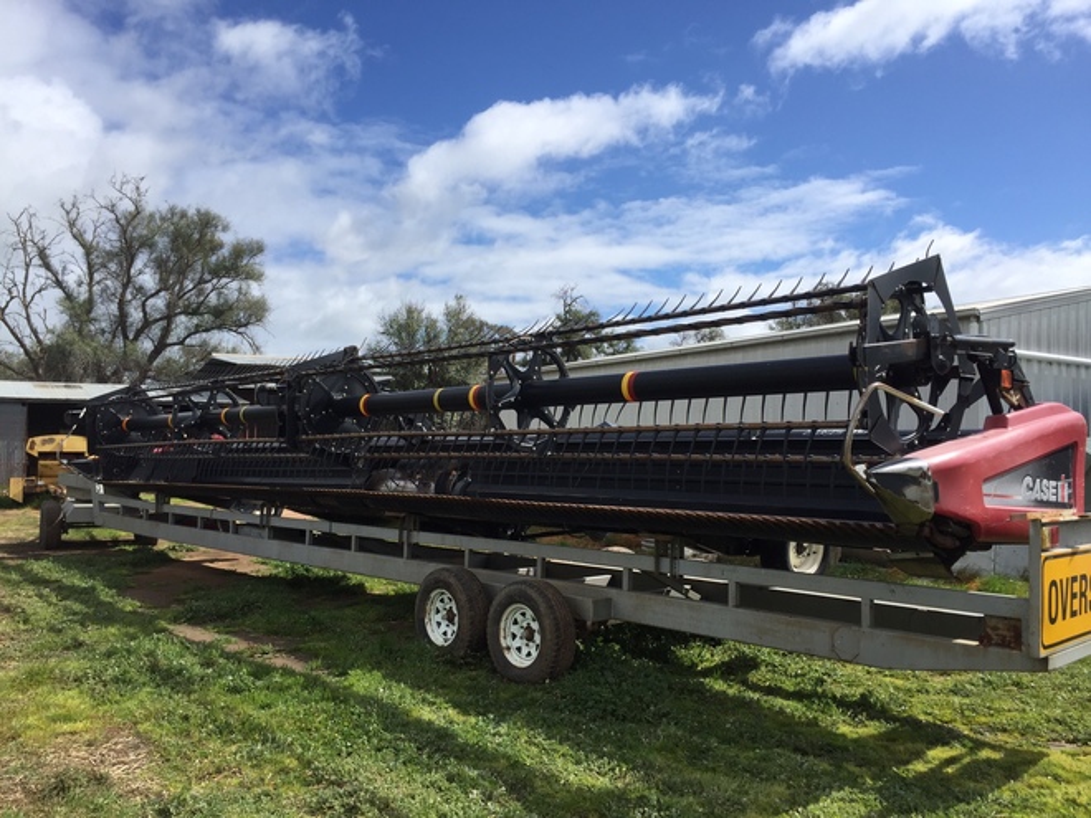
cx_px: 546
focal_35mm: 29
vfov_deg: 48.2
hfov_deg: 61.7
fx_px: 914
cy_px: 409
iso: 32
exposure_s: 1/2475
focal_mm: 4.15
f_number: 2.2
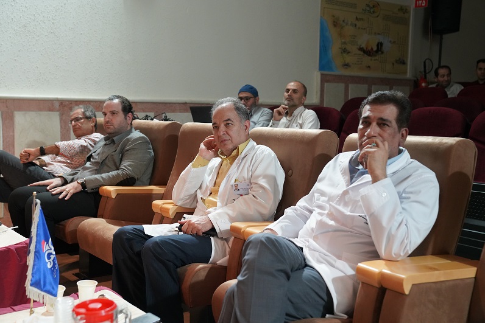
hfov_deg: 44.5
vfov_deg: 30.5
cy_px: 162
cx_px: 242
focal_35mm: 44
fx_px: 593
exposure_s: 1/160
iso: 5000
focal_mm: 44
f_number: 4
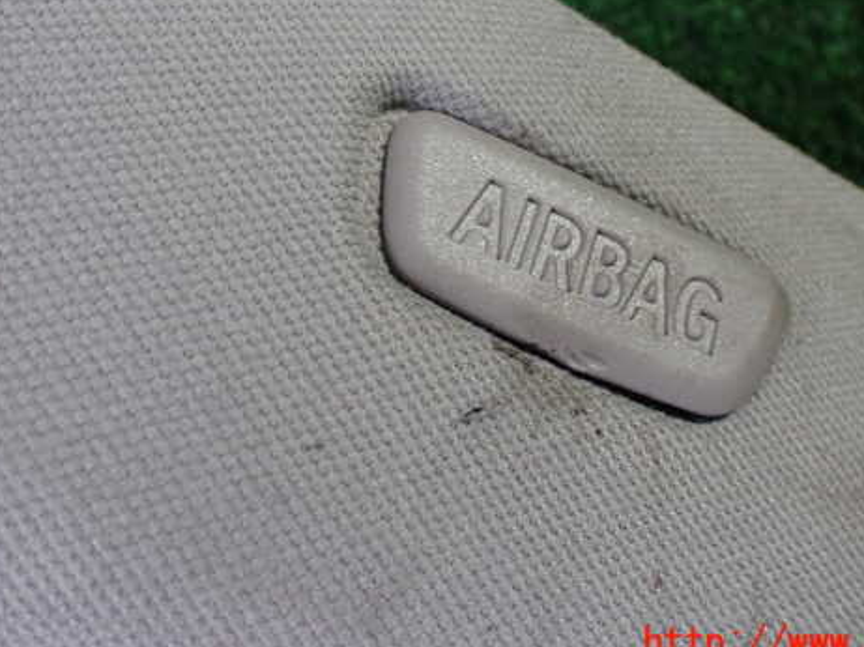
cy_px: 247
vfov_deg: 36.6
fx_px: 973
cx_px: 505
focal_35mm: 39
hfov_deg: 47.7
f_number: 2.3
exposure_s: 1/80
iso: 800
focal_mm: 5.4
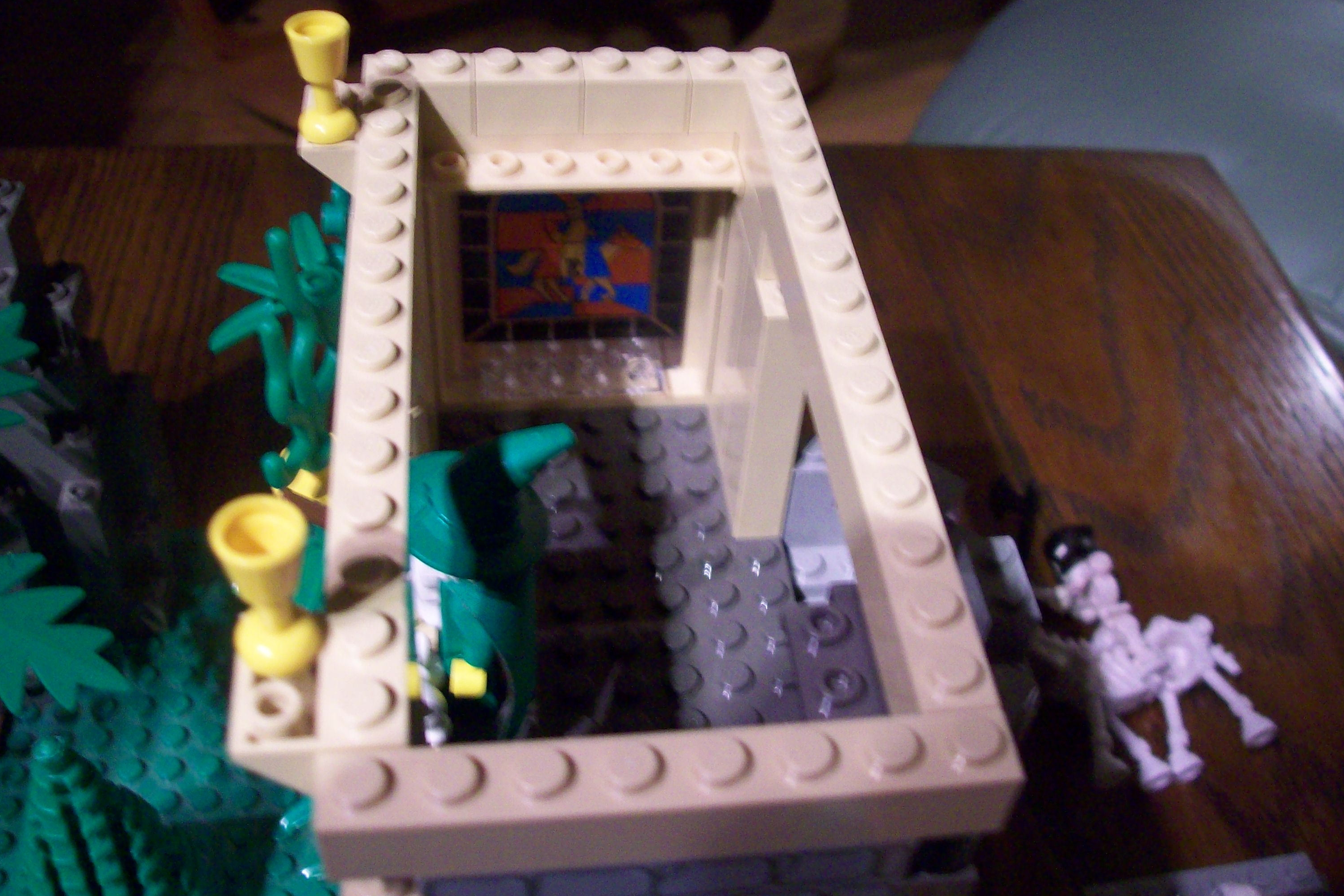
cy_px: 446
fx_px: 1418
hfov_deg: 50.7
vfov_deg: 35.0
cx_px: 670
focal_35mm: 38
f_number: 2.7
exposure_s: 1/8
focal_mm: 6
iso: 200
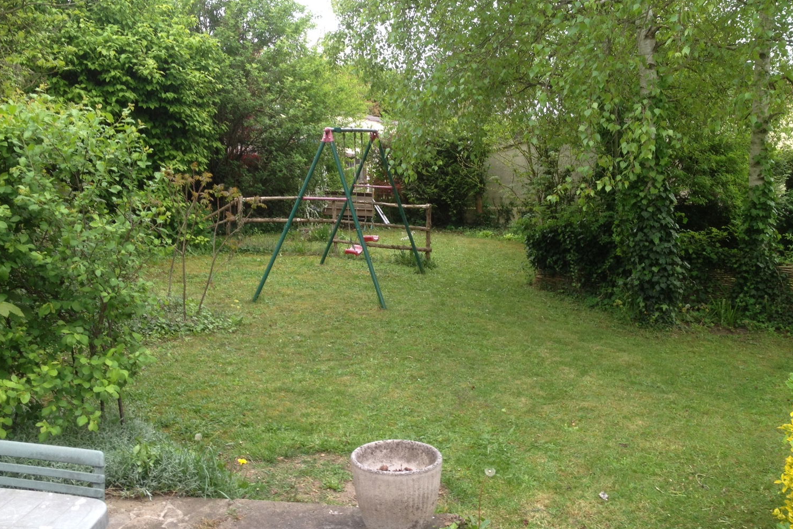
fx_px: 859
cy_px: 271
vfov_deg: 34.2
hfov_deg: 49.5
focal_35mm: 39
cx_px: 369
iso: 64
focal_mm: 4.28
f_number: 2.4
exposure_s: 1/60
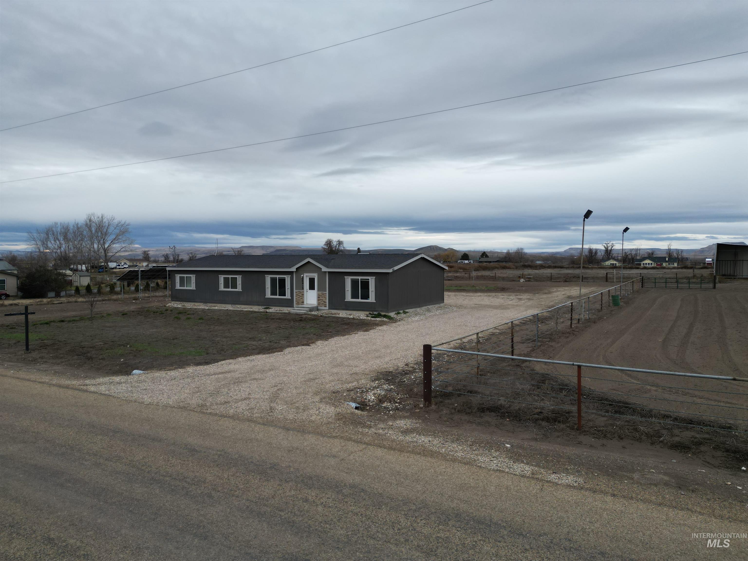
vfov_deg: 56.8
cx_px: 374
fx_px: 519
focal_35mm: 24
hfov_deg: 71.6
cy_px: 280
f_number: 1.7
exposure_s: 1/1000
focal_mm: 6.72
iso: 120
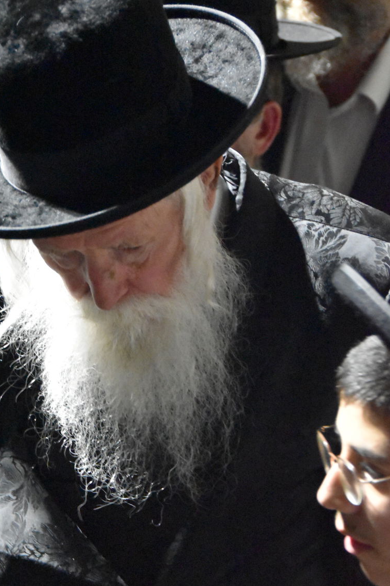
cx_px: 125
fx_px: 3326
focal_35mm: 205
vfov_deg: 10.0
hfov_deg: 6.7
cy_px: 353
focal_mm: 95
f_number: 5.3
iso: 12800
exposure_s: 1/50
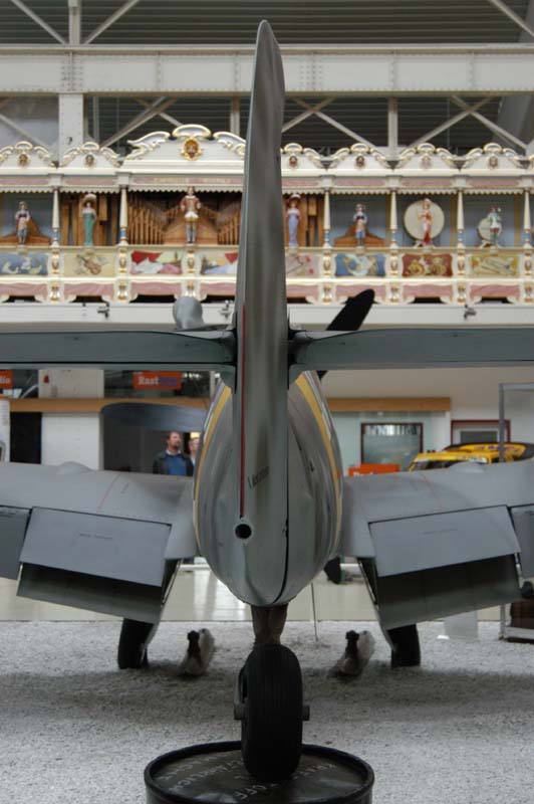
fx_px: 1270
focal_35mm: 57
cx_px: 267
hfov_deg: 23.7
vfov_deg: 35.1
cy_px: 402
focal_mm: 38
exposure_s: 1/80
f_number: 4.5
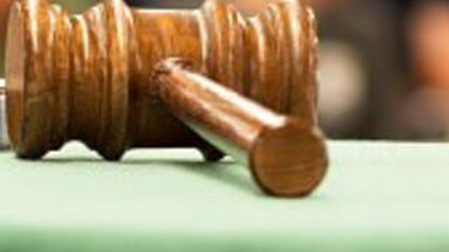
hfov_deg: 4.5
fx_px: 5653
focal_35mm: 475
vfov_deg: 2.6
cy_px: -117
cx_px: -130
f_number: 5
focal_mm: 100
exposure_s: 1/160
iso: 800
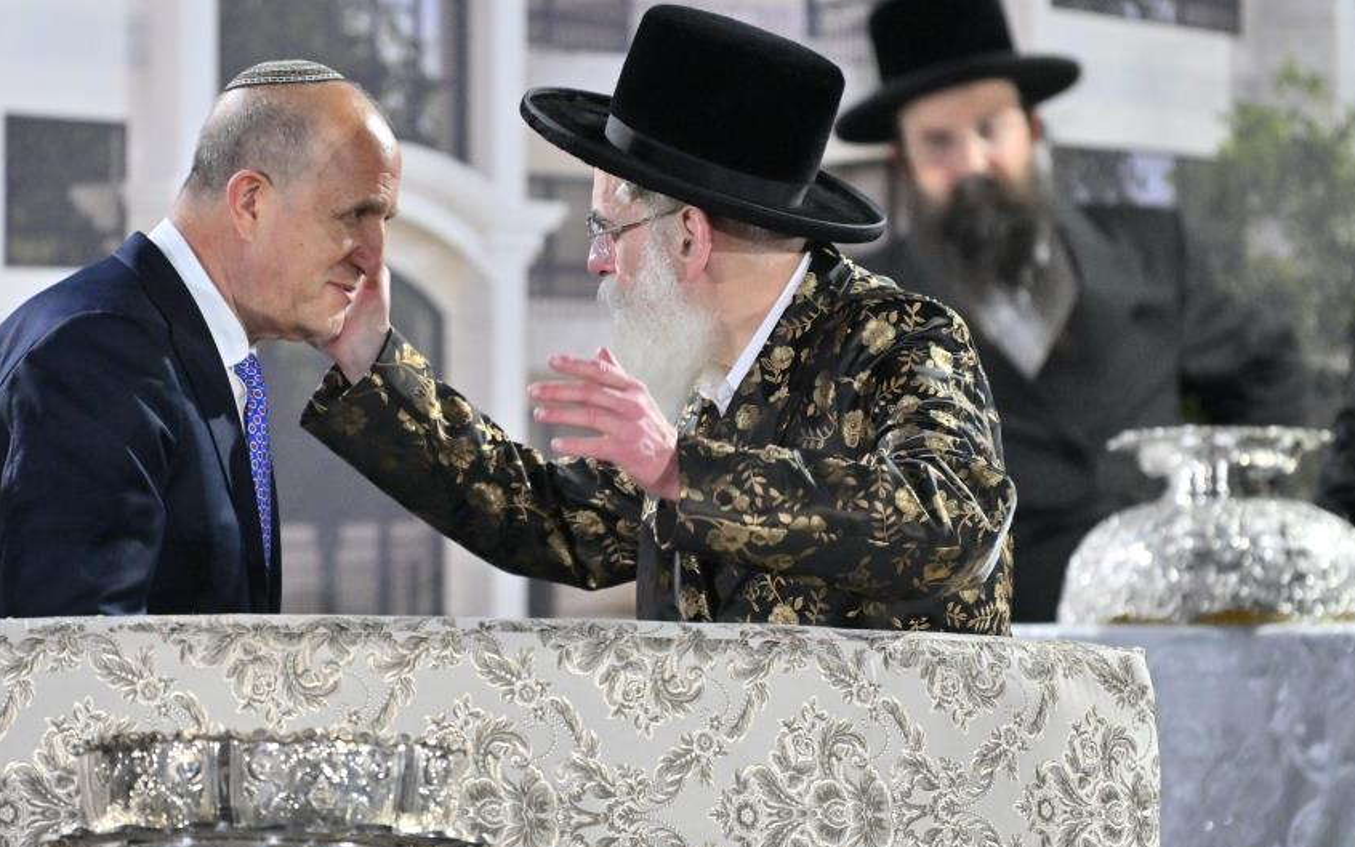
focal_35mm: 370
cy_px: 405
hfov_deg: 5.7
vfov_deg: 3.6
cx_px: 559
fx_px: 13665
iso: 1600
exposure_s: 1/200
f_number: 2.8
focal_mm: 200
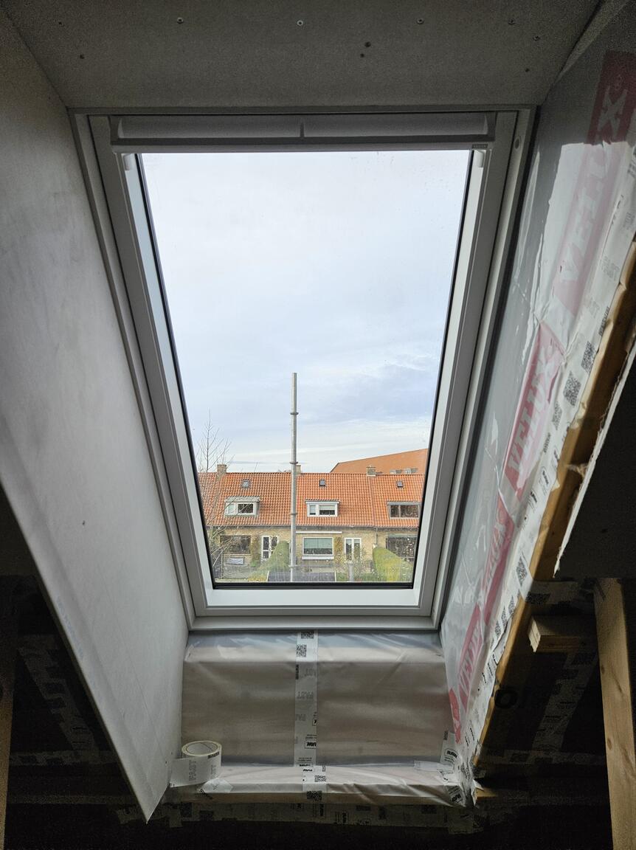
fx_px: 564
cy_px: 425
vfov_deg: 74.0
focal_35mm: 23
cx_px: 318
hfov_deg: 58.8
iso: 64
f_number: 1.8
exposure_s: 1/719
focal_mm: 5.4
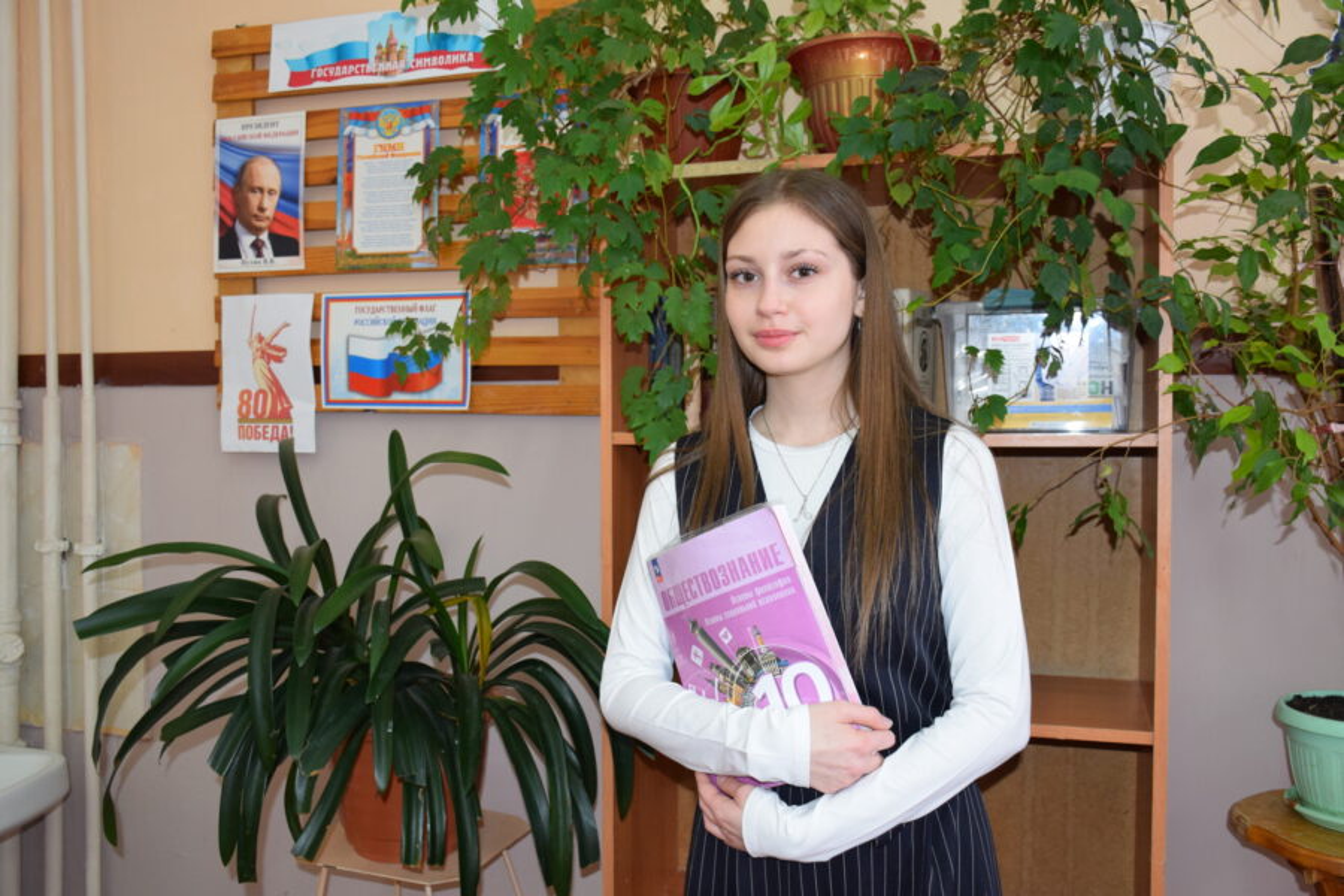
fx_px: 1232
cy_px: 448
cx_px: 672
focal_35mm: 33
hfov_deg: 57.2
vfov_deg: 40.0
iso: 800
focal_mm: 22
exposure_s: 1/80
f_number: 4.5
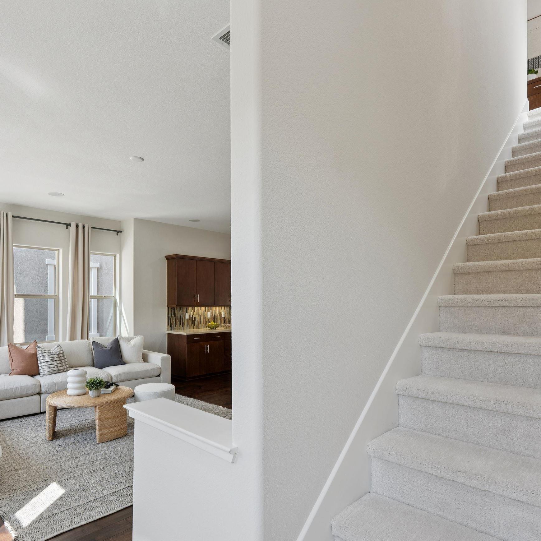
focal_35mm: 21
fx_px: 371
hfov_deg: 72.1
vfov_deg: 72.0
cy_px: 292
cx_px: 264
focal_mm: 14
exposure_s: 1/15
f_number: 9
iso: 100
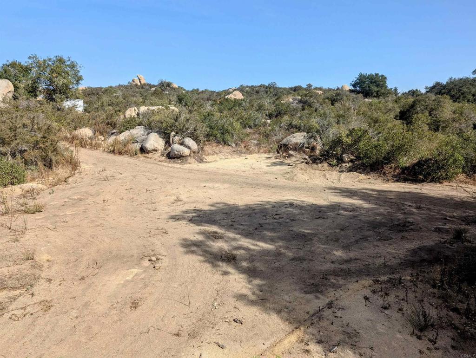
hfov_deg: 71.5
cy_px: 179
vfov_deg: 56.9
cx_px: 238
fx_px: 330
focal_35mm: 24
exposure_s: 1/1572
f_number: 1.85
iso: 46
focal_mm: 6.81
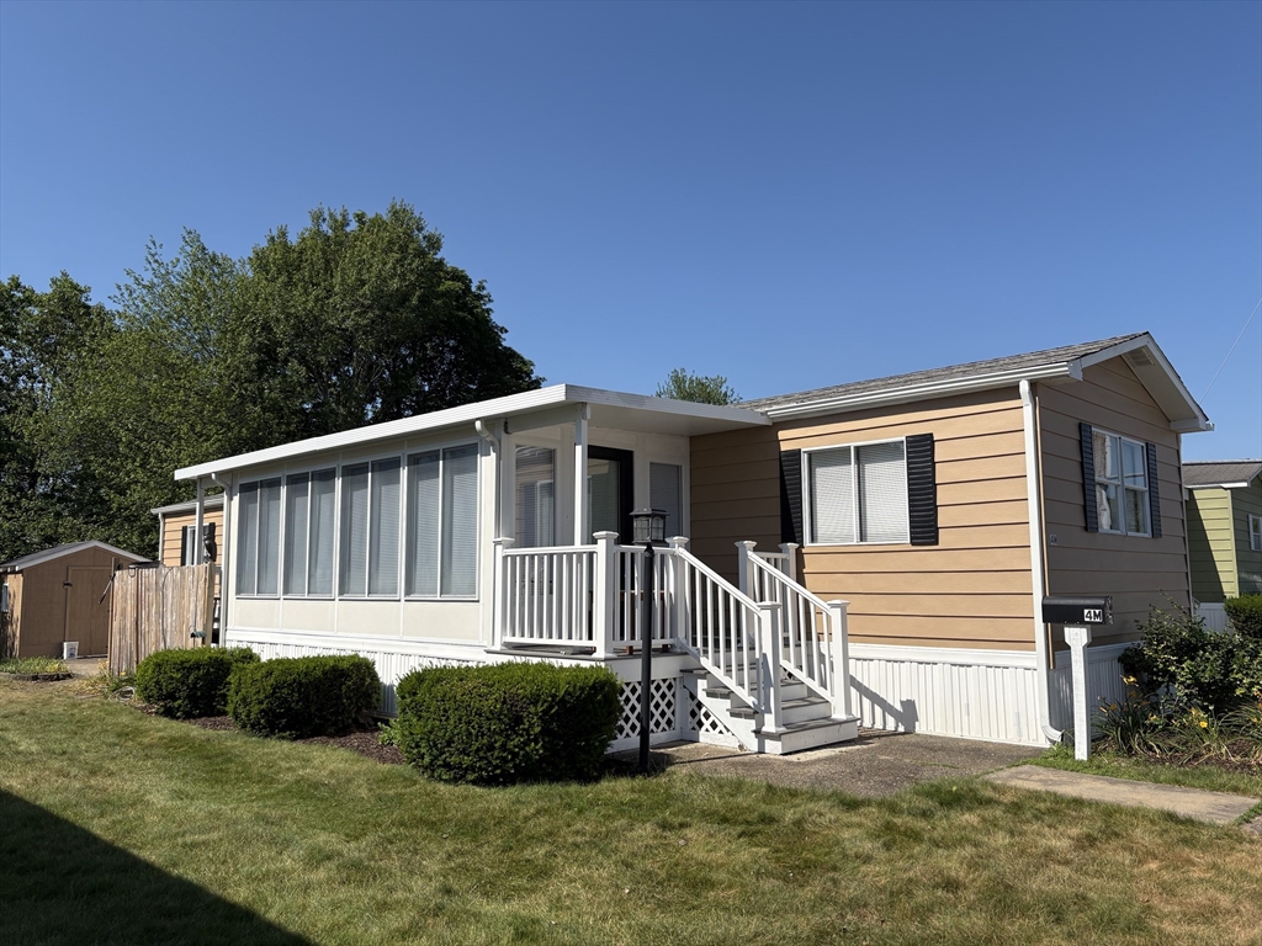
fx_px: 948
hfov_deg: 67.3
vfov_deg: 53.1
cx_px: 631
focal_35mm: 26
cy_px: 473
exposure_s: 1/5348
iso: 50
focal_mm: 5.96
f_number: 1.6
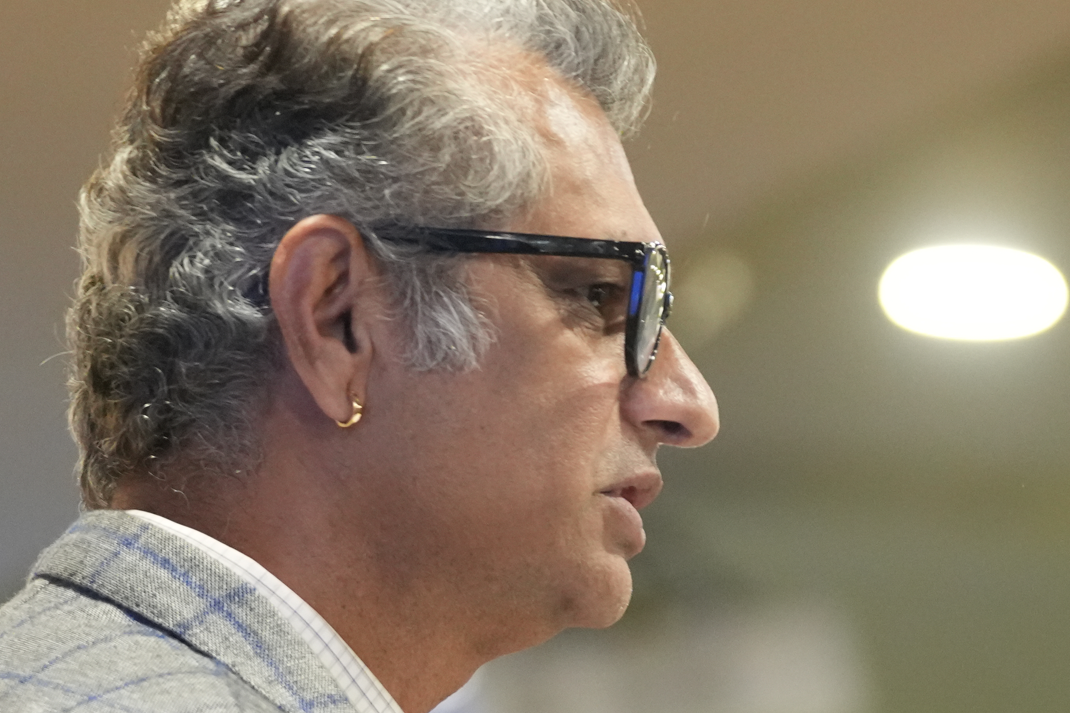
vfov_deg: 3.3
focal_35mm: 417
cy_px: 815
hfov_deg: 4.9
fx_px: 12393
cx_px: 1221
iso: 3200
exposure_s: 1/160
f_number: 2.8
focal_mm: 119
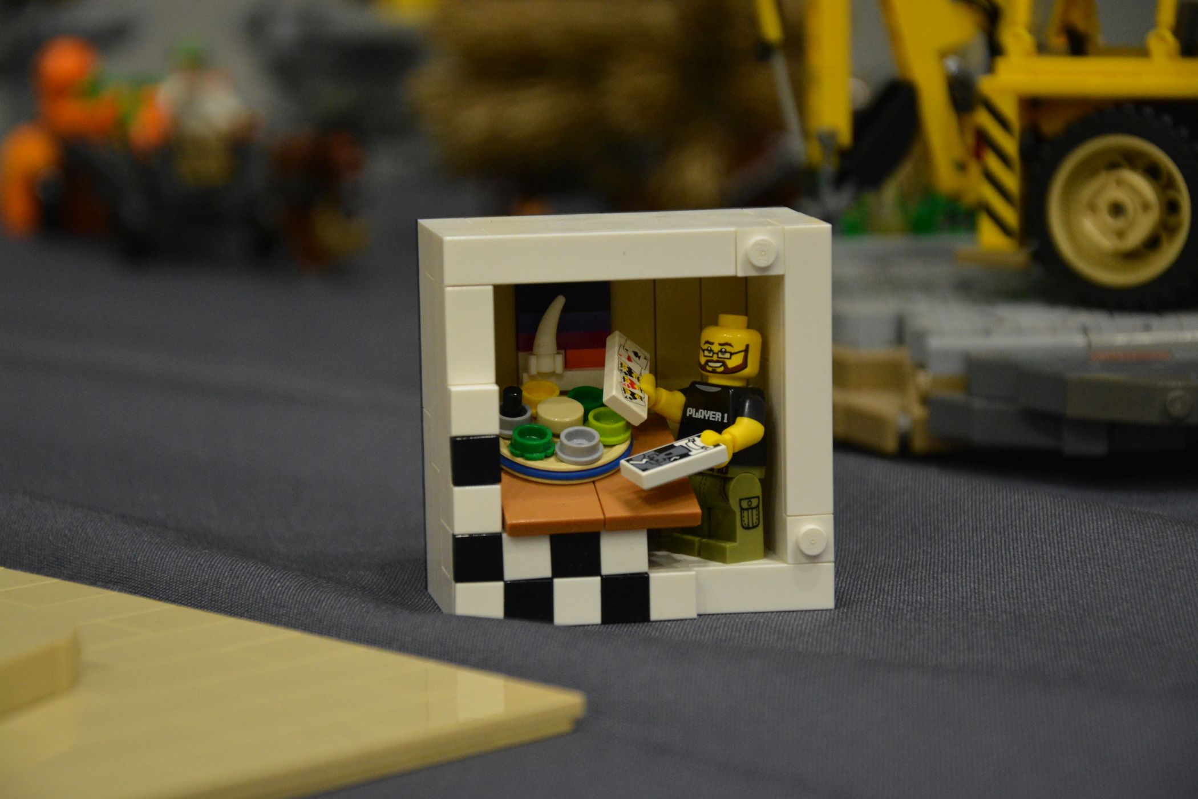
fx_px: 3993
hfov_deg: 17.1
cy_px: 400
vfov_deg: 11.4
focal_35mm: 120
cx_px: 599
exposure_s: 1/160
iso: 2500
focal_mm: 80
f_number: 5.3
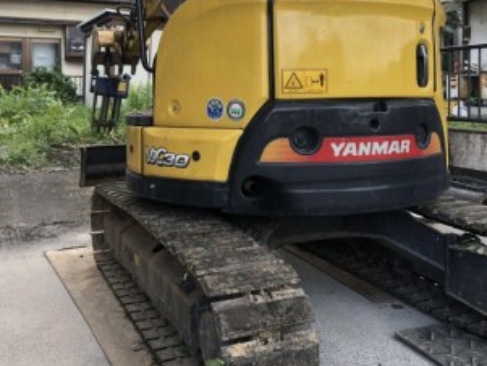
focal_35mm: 40
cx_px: 262
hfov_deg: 46.7
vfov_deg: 35.5
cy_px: 113
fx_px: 563
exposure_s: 1/120
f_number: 1.8
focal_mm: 3.99
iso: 20
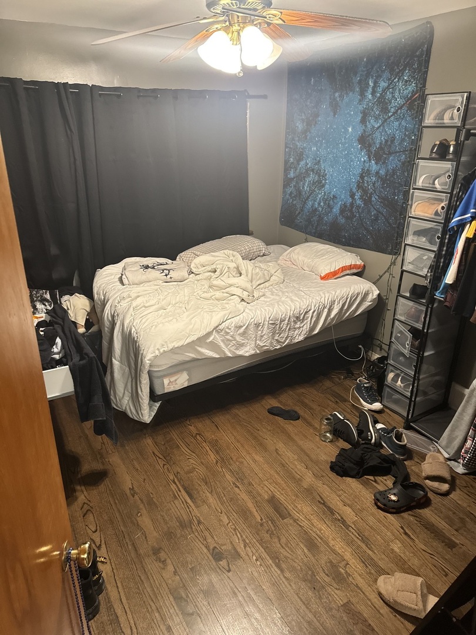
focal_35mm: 24
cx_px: 238
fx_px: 440
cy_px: 318
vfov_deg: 71.6
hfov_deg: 56.8
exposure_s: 1/60
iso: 500
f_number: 1.78
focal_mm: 6.76
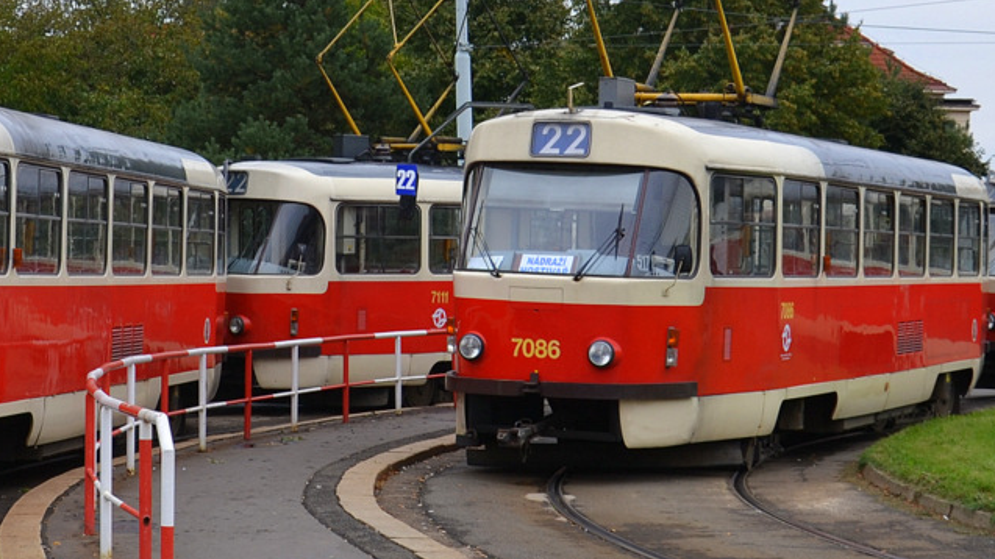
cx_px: 178
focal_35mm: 71
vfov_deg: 16.9
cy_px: 131
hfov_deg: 29.0
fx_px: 1873
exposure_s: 1/125
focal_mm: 24
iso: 100
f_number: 5.6
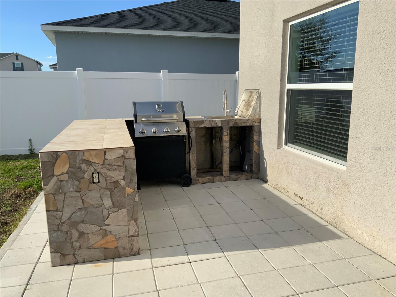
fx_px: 332
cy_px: 148
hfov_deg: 61.7
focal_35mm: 29
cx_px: 198
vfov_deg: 48.2
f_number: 1.8
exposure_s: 1/2667
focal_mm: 3
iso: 16
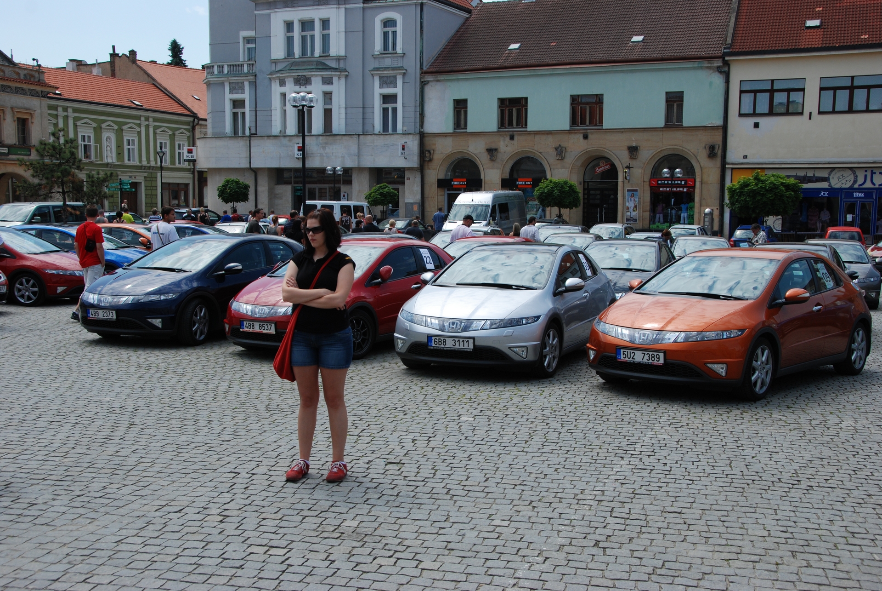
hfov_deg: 46.4
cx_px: 441
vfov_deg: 32.0
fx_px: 1030
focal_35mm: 42
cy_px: 296
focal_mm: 28
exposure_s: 1/500
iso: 200
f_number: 8
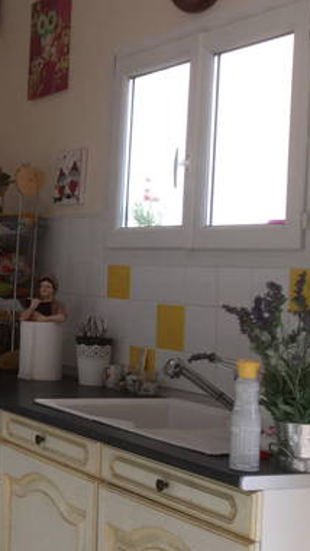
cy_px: 311
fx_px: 1024
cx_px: -211
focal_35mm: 70
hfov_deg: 15.3
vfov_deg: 30.1
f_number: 2.4
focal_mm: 3.3
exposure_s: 1/50
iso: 32
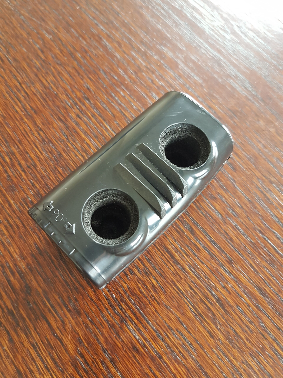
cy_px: 189
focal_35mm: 26
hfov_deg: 53.1
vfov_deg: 67.3
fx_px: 283
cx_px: 142
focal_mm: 4.2
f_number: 1.7
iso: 160
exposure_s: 1/30
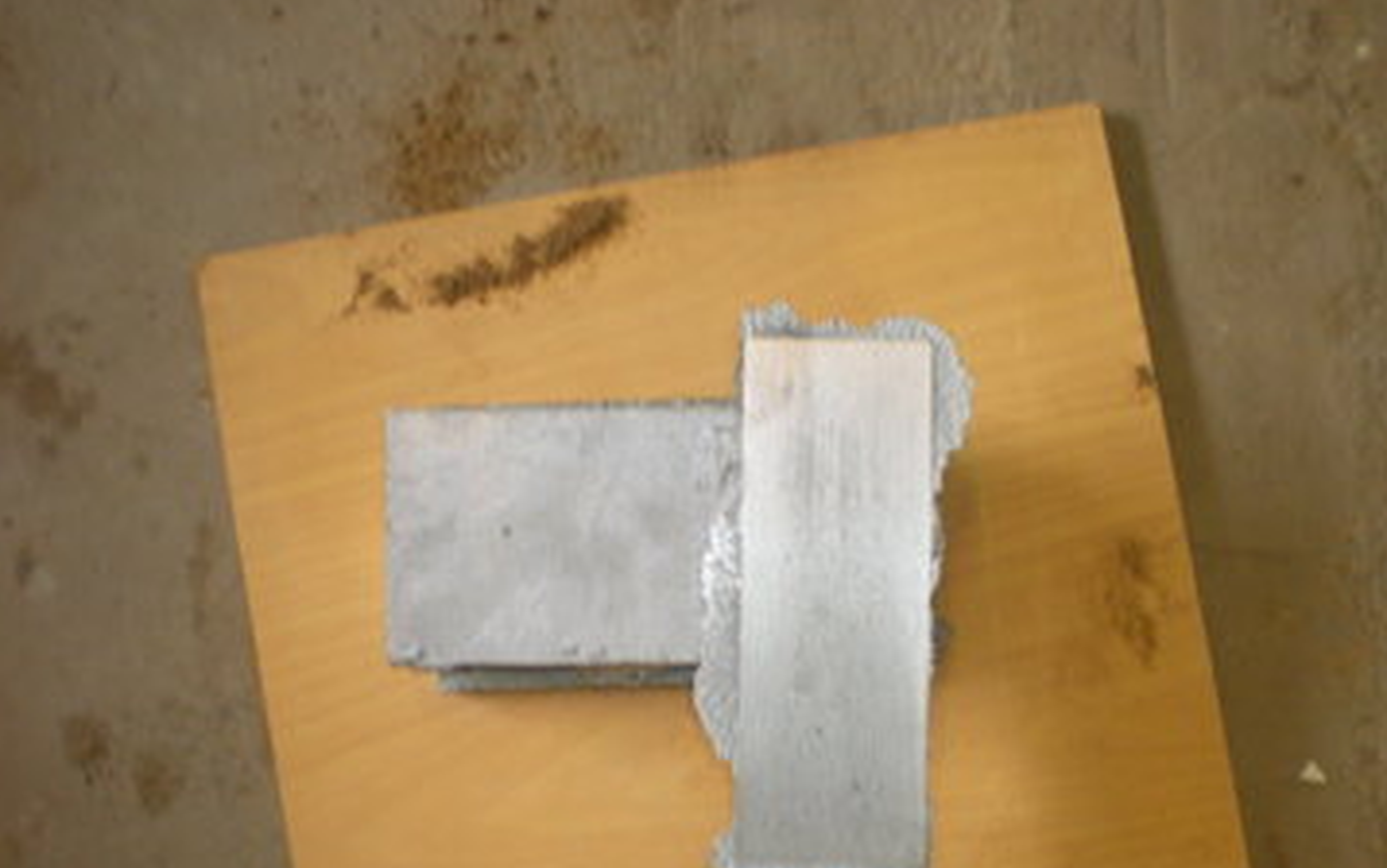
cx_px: 763
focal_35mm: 45
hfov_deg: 44.3
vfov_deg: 28.5
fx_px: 1702
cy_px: 535
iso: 200
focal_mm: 6.3
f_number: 3.1
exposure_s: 1/17.7
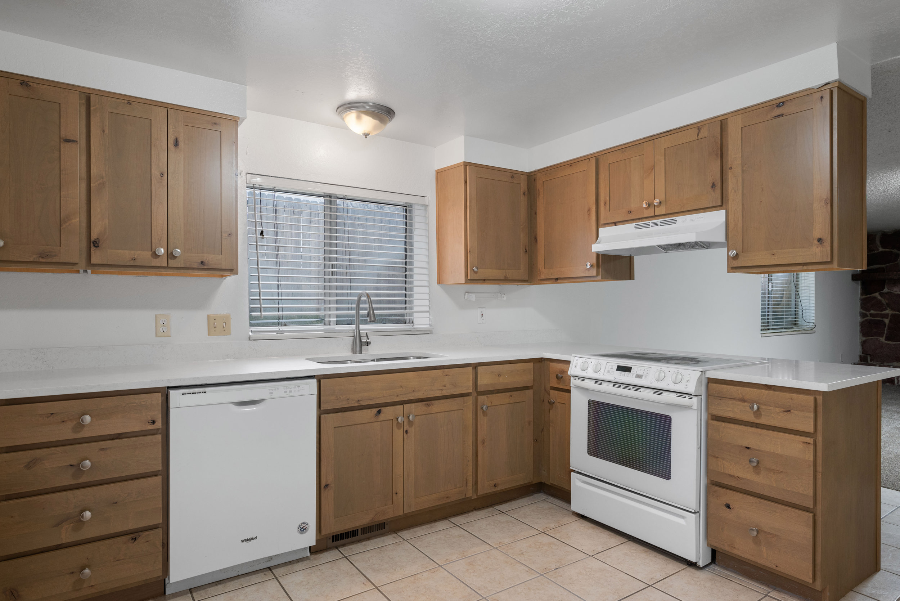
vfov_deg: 62.0
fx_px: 500
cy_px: 300
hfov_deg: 84.0
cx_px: 450
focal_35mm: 20
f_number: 8
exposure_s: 1/1.67
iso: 500
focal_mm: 20
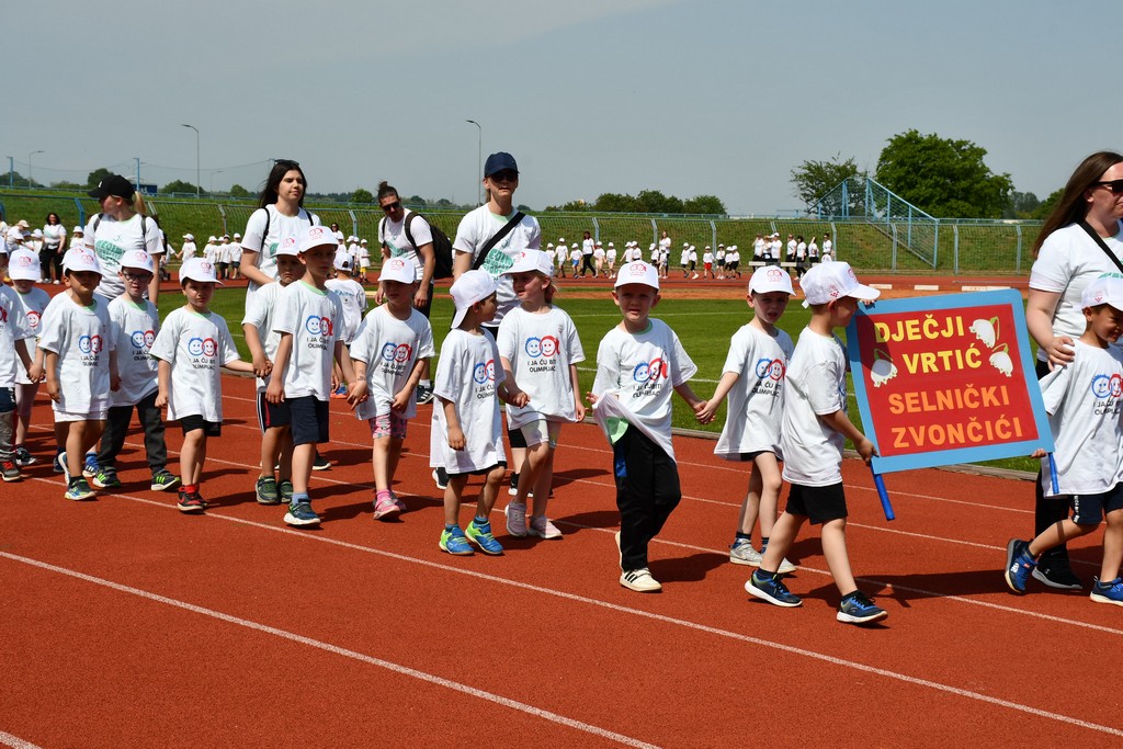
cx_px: 562
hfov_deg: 31.9
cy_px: 374
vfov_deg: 21.6
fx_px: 1965
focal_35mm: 63
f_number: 10
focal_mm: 42
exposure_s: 1/400
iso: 100
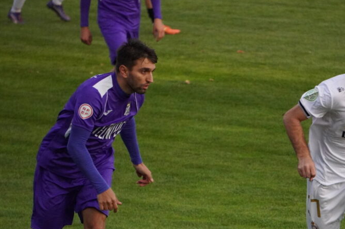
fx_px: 4268
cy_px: 166
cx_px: 231
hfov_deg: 4.6
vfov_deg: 3.1
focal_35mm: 446
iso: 6400
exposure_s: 1/2500
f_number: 6.3
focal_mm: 193
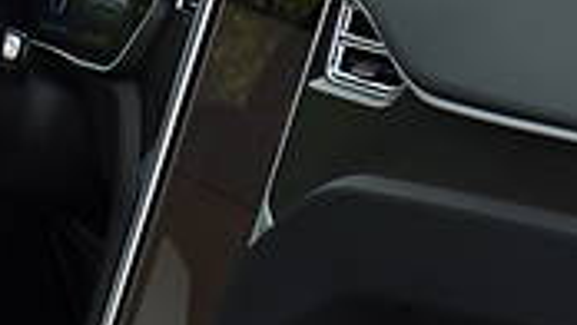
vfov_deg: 5.8
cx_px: 703
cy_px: 713
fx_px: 3091
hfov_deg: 10.5
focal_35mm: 202
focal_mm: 28
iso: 200
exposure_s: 1/125
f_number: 5.6
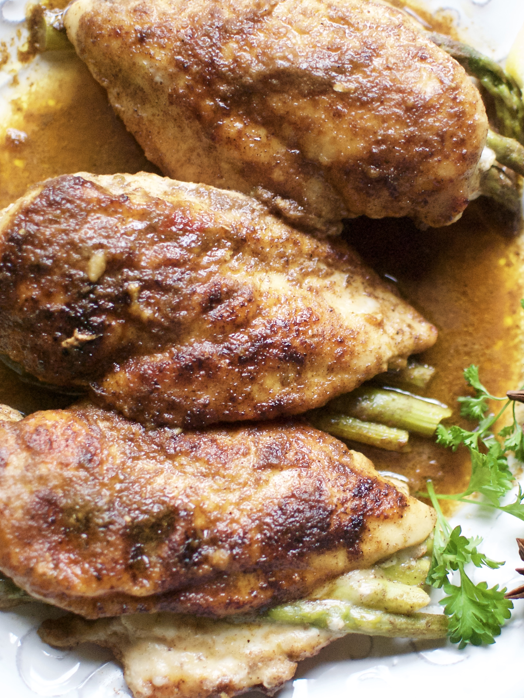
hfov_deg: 19.4
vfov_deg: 25.8
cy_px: 349
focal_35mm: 76
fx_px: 1528
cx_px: 290
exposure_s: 1/125
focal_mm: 35
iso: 1600
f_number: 2
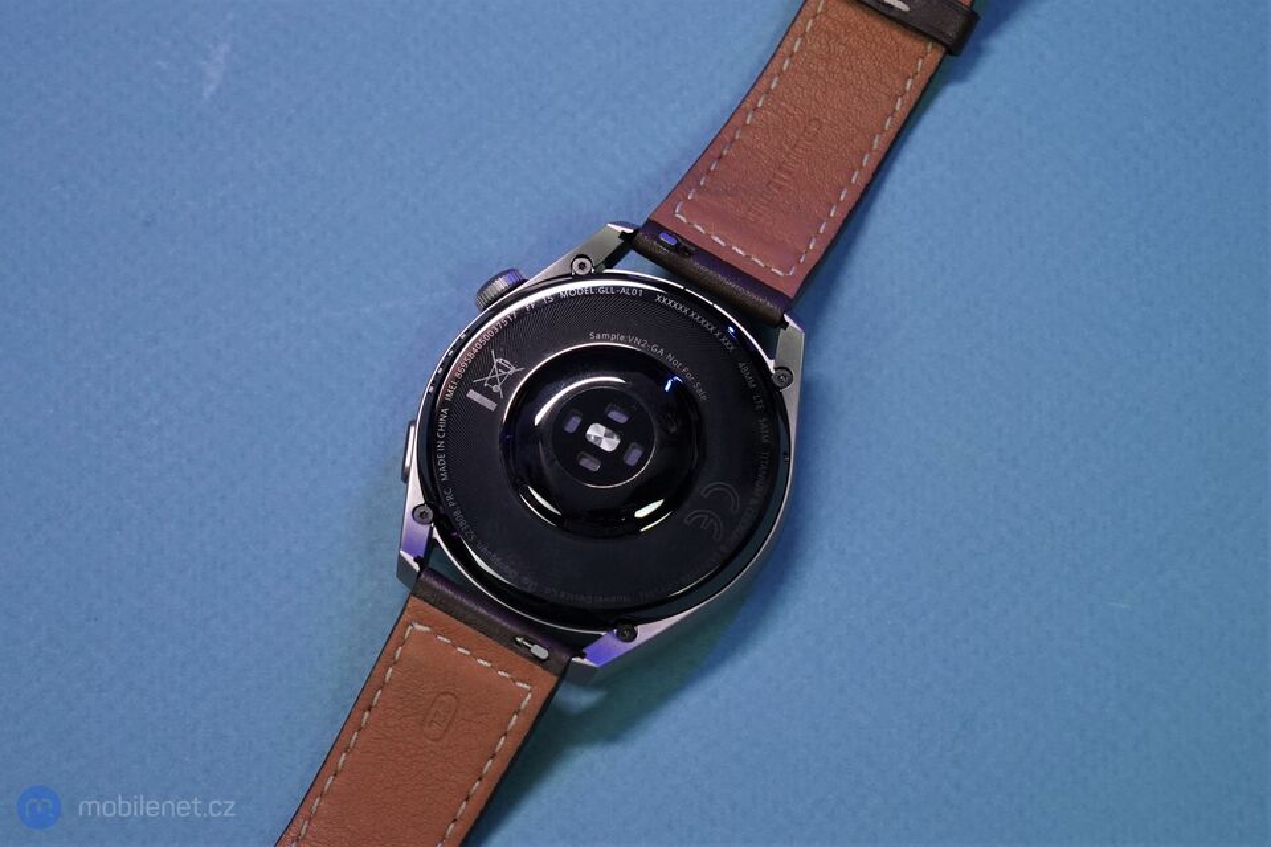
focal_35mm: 68
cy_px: 424
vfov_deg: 20.0
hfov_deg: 29.7
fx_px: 2401
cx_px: 636
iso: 3200
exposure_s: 1/250
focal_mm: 68
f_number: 8
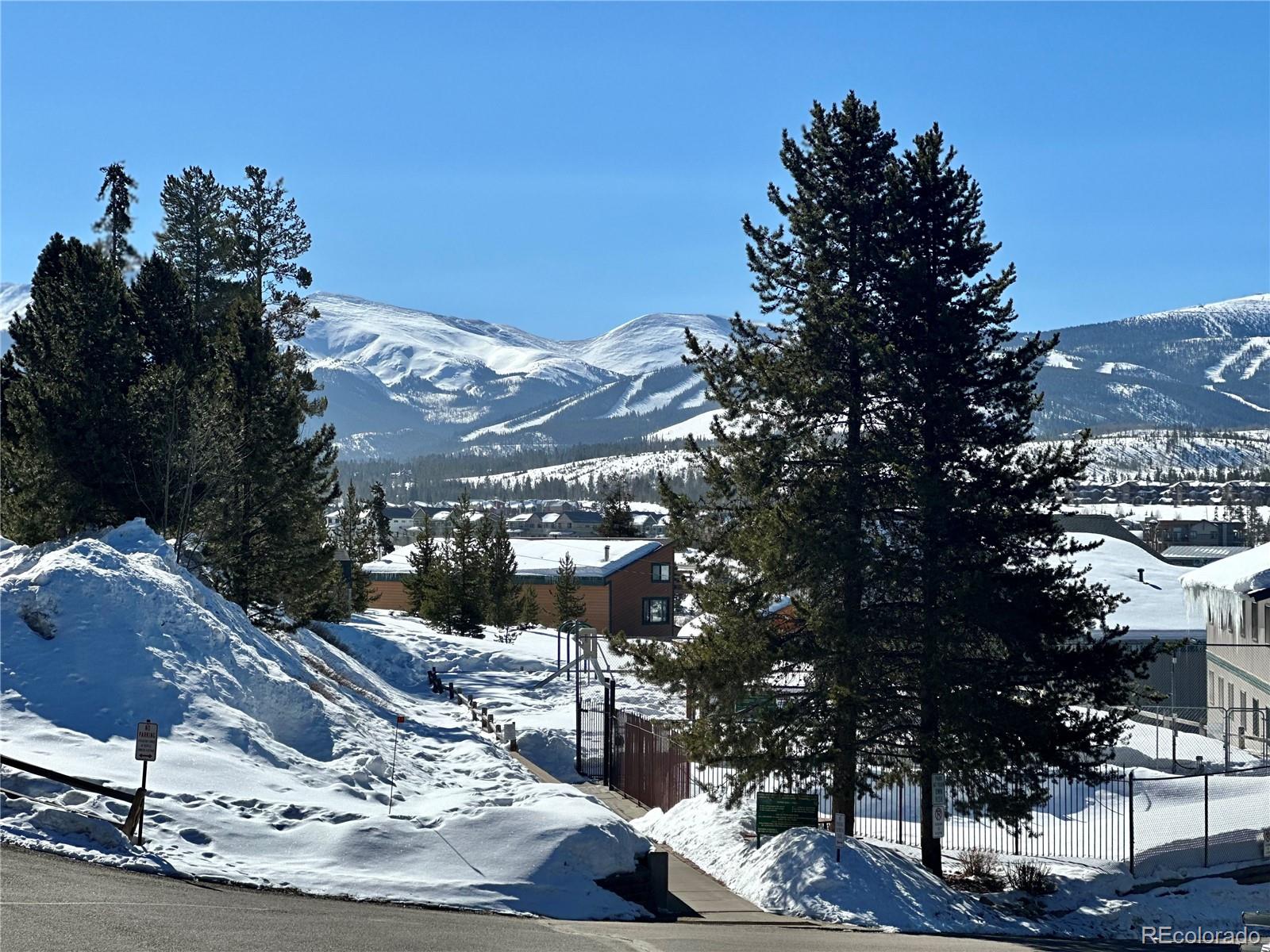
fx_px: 2825
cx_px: 635
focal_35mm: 77
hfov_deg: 25.3
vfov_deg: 19.1
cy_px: 476
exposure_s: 1/1468
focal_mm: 9
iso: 32
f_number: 2.8
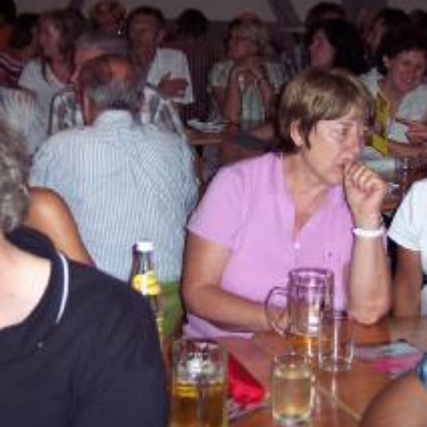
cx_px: 178
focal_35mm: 81
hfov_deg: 21.4
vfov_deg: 21.2
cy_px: 105
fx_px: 1130
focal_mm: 8
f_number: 2.8
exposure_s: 1/60
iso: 140
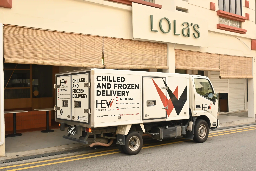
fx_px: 267
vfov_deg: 35.5
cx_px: 128
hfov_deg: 51.3
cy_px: 86
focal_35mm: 38
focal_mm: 25
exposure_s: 1/160
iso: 100
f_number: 4.2
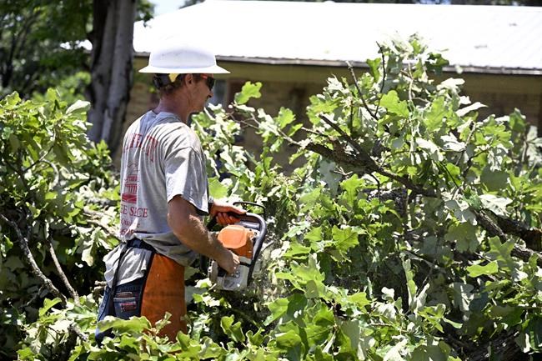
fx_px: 1054
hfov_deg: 28.9
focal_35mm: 70
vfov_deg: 19.4
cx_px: 271
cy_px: 180
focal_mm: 70
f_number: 4
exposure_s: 1/250
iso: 64
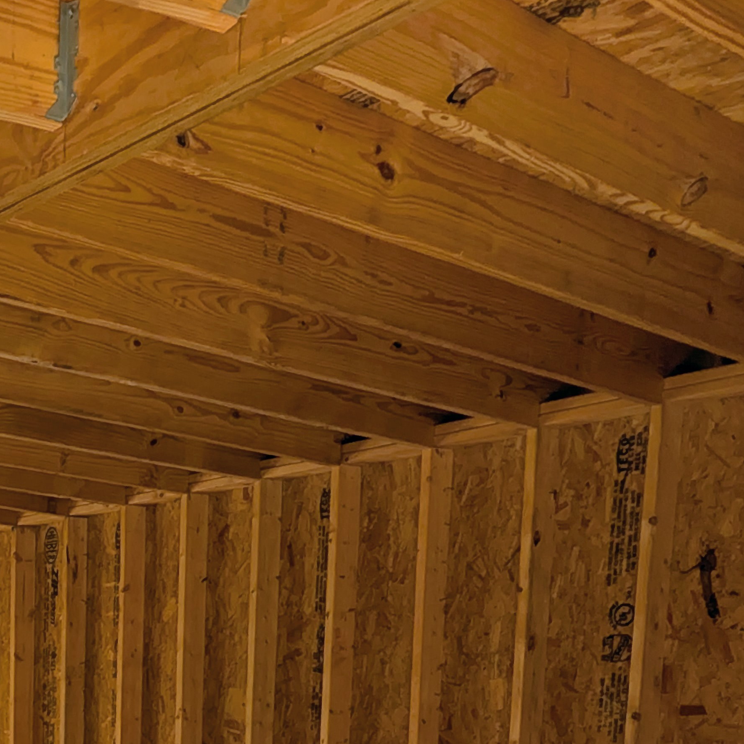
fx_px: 1192
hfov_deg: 29.0
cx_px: -190
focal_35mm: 49
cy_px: 887
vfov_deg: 29.8
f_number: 1.7
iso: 49
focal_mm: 2.02
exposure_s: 1/163
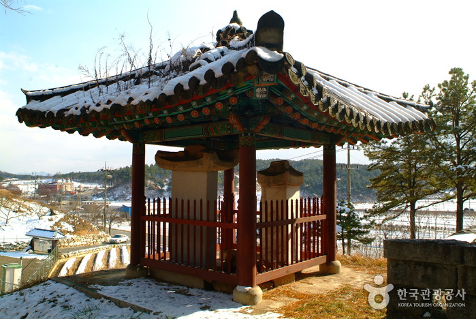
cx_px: 238
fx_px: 397
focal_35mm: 30
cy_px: 160
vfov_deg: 43.7
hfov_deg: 61.9
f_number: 6.7
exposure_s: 1/180
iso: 100
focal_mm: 20
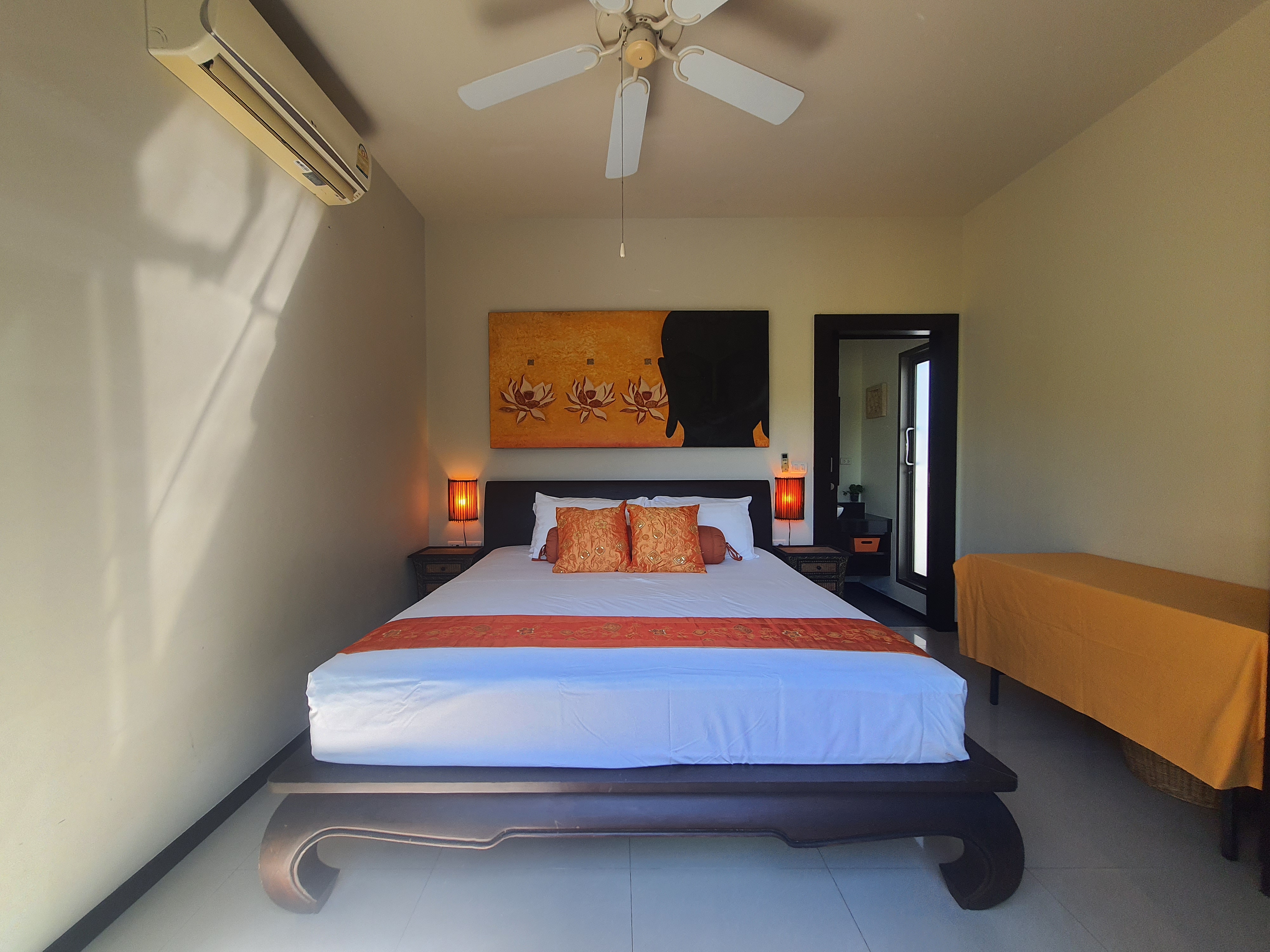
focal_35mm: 13
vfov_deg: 89.9
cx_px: 635
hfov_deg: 106.2
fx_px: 477
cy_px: 476
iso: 50
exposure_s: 1/106
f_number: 2.2
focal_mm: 1.74
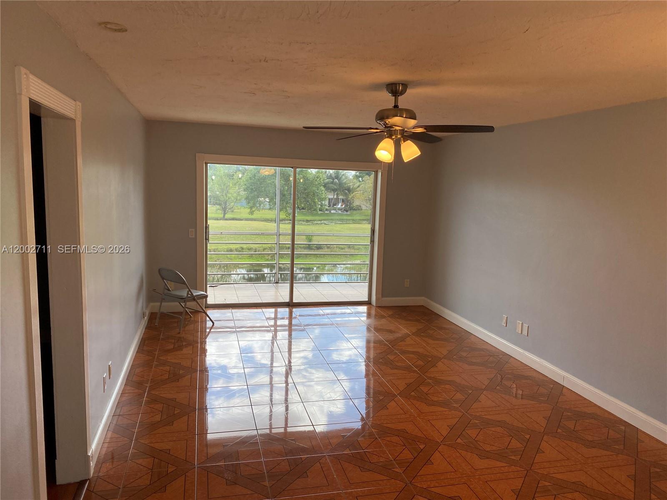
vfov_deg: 53.1
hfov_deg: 67.3
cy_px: 250
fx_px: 501
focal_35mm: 26
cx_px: 334
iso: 32
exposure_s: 1/260
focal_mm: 4.25
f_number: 1.8
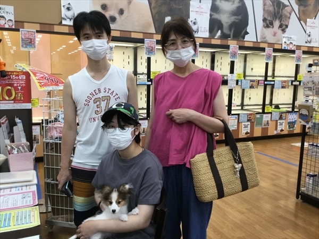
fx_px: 286
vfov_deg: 45.4
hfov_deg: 58.4
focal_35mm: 31
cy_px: 120
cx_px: 160
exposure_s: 1/33
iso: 64
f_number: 2.4
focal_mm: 3.3
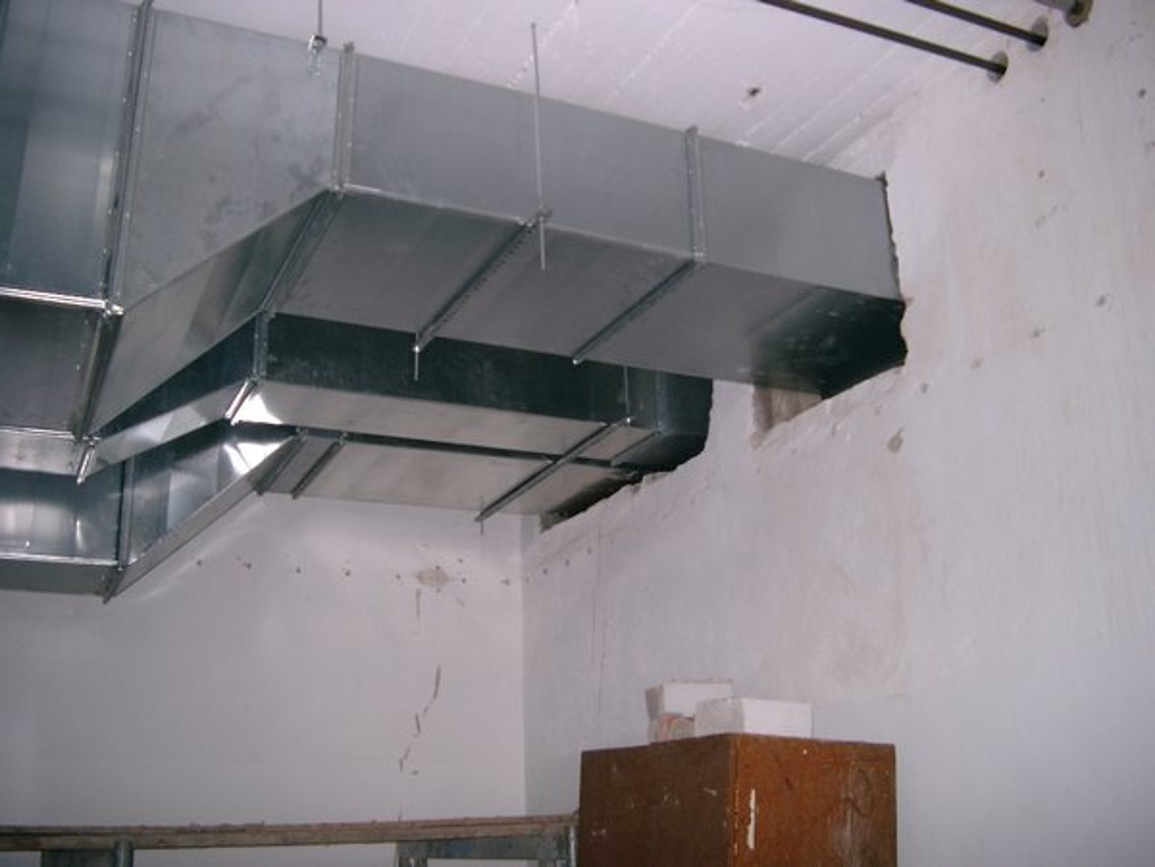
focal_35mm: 37
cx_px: 578
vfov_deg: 38.7
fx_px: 1235
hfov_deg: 50.1
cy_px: 434
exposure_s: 1/60
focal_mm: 7.6
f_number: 2.6
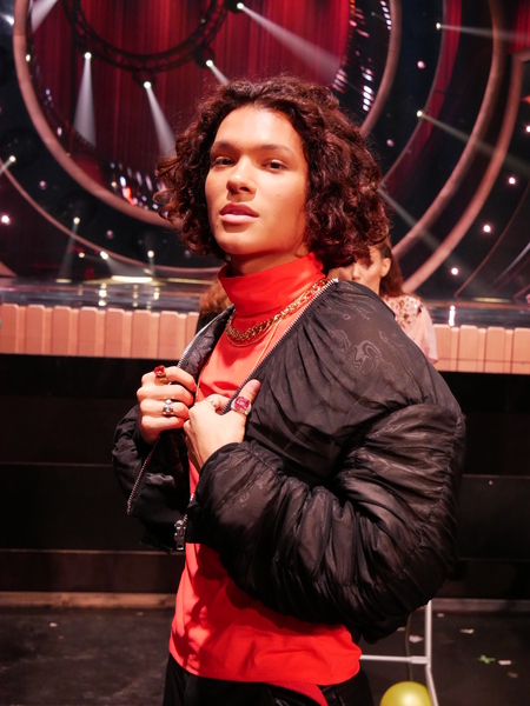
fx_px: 1143
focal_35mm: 56
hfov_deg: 26.1
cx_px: 265
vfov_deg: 34.3
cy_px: 353
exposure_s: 1/100
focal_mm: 28
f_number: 5
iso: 3200
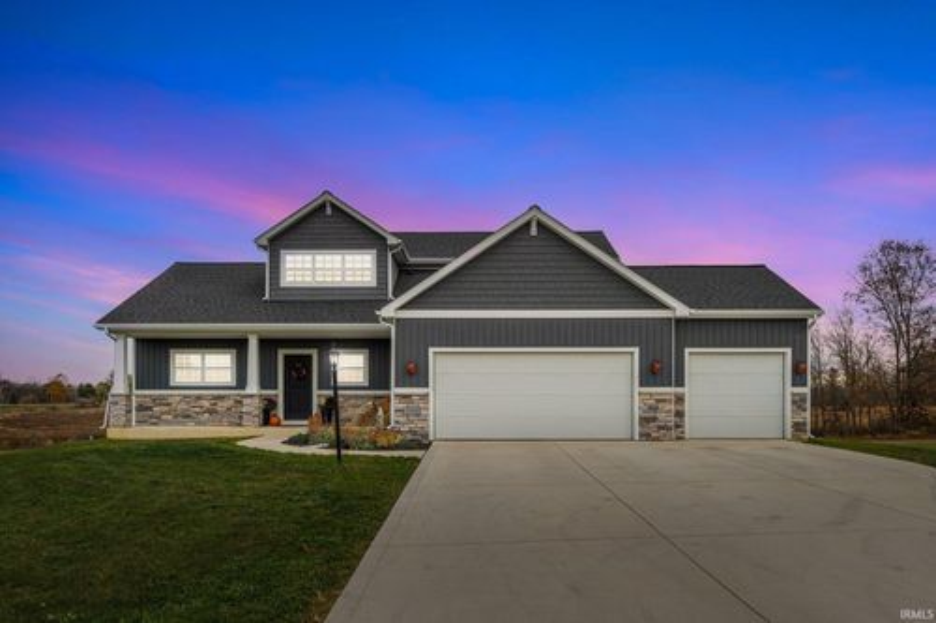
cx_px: 468
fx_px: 721
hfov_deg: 66.0
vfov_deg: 46.7
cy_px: 312
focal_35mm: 28
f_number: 4
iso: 800
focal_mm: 18.5
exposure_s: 1/3200
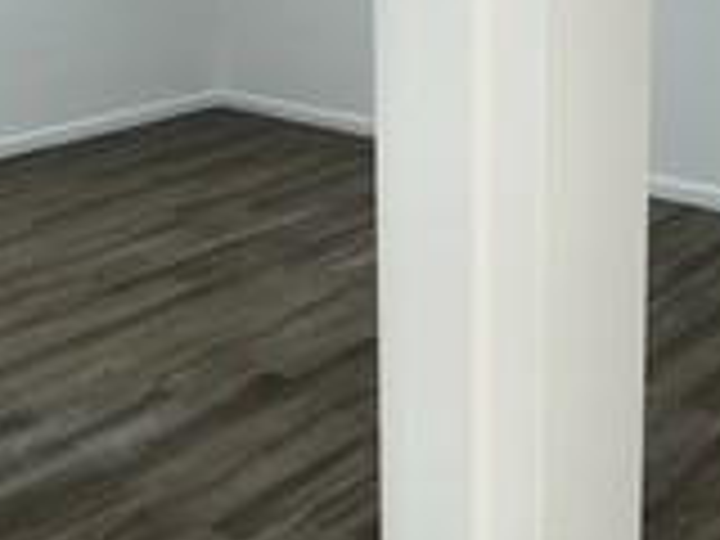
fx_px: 1165
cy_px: -22
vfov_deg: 24.7
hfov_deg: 34.3
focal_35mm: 56
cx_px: 356
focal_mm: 2.22
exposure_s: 1/120
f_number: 2.2
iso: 64
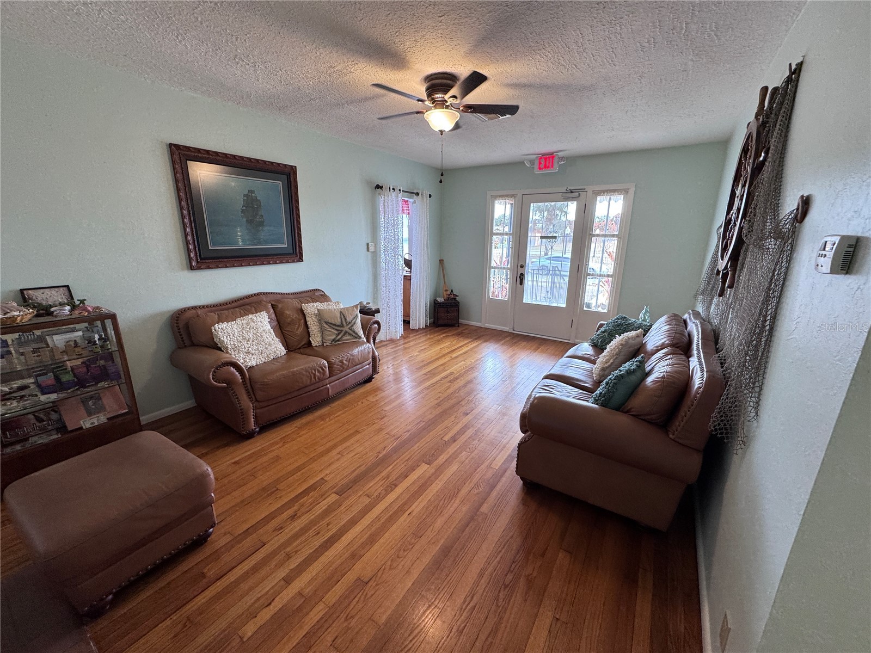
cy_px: 326
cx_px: 436
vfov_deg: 85.7
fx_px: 352
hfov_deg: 102.1
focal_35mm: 14
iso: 100
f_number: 2.2
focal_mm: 2.22
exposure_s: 1/120
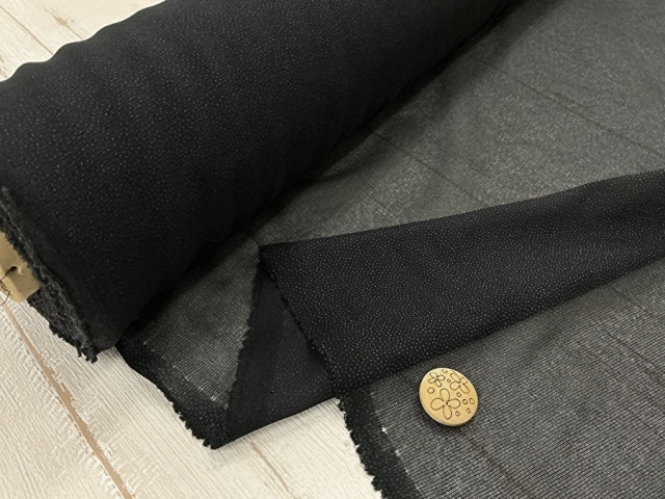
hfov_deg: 61.7
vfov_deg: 48.2
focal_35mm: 29
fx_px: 557
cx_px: 332
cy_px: 250
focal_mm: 3
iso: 125
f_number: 1.8
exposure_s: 1/60
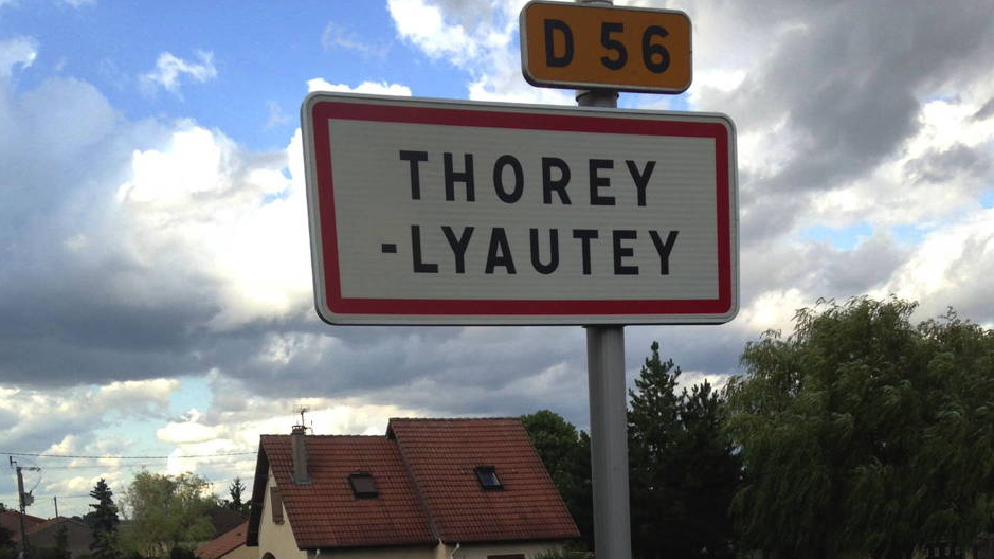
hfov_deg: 42.1
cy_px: 677
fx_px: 1291
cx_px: 504
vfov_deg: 22.4
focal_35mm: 49
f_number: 2.4
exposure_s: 1/583
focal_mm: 4.12
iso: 50
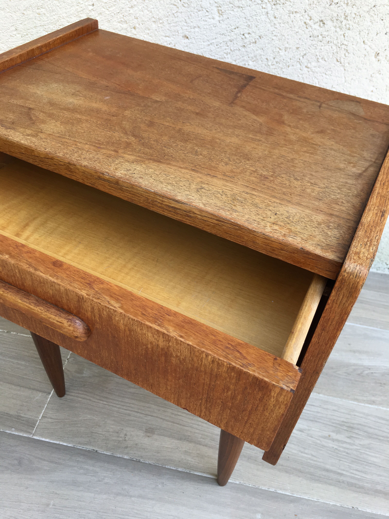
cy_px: 260
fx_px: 435
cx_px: 194
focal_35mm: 29
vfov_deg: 61.7
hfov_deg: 48.2
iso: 32
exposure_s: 1/100
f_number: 2.2
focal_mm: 4.15
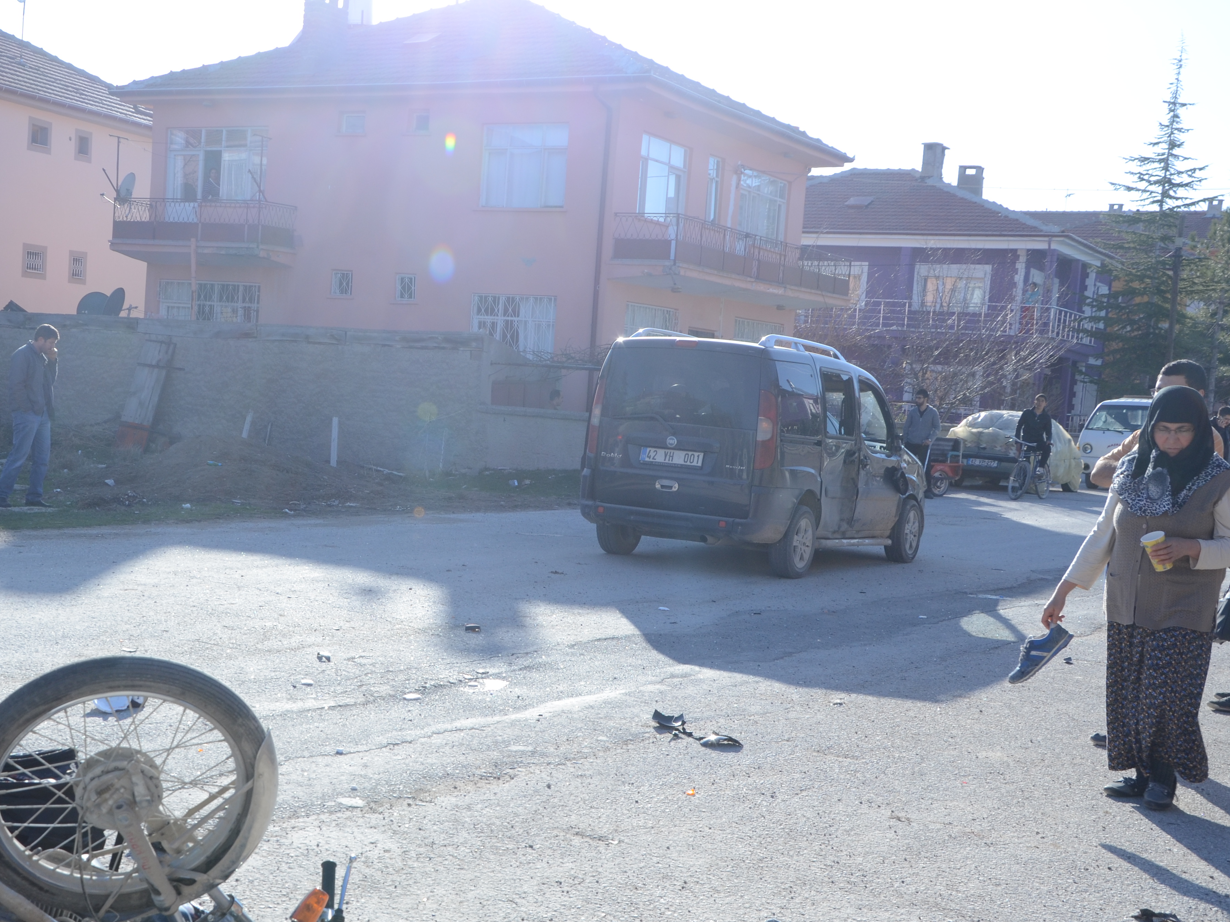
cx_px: 399
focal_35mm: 50
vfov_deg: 29.3
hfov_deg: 38.0
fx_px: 1765
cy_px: 528
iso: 250
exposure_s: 1/320
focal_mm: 25
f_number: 9
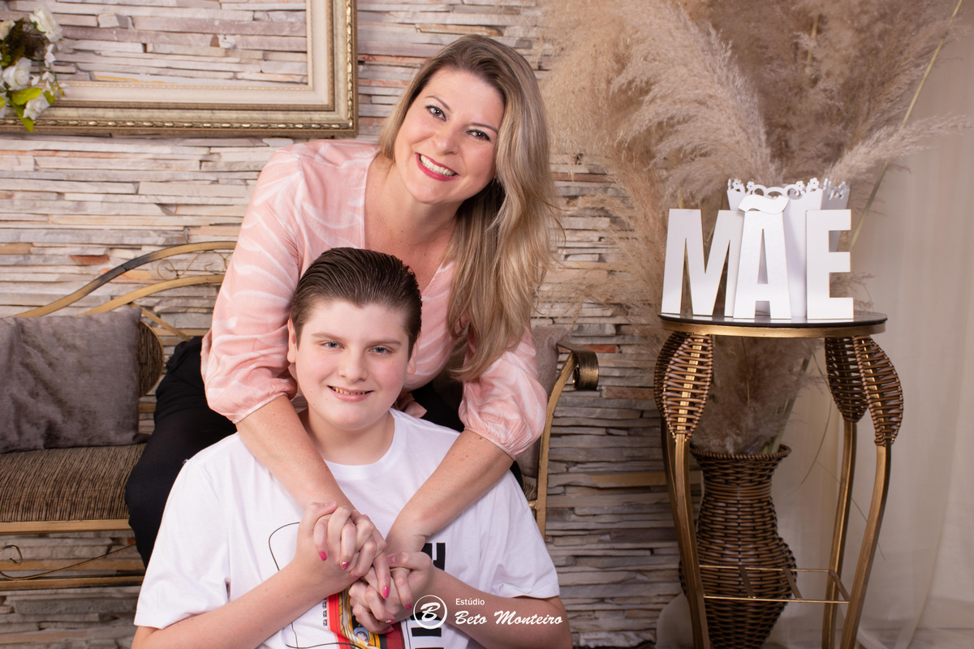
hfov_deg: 31.9
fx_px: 1704
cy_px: 324
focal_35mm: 63
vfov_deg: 21.6
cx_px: 487
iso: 100
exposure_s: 1/125
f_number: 6.3
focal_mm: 42
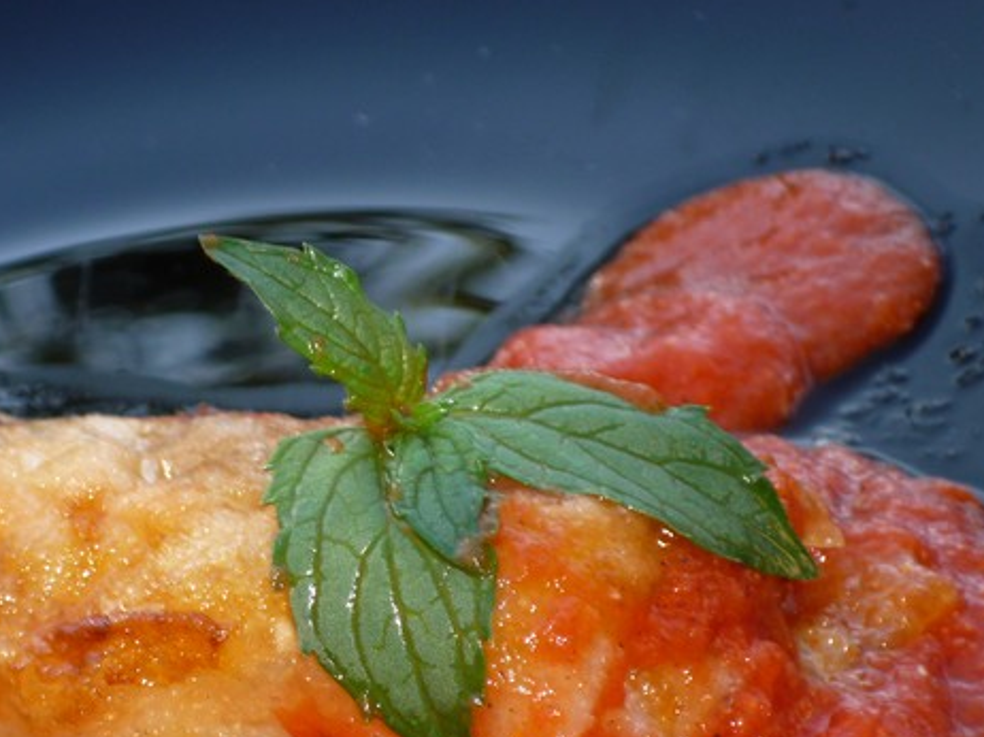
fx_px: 5910
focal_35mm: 208
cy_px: 520
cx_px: 215
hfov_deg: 9.5
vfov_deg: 7.1
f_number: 5.8
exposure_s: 1/60
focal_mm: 20.8
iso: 100
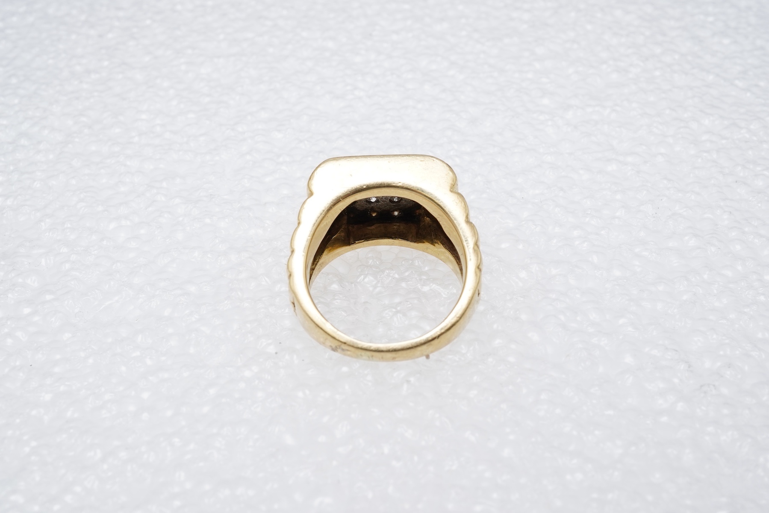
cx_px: 384
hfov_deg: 43.6
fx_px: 961
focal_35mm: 45
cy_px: 256
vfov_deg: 29.9
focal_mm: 30
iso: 500
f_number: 22
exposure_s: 1/125
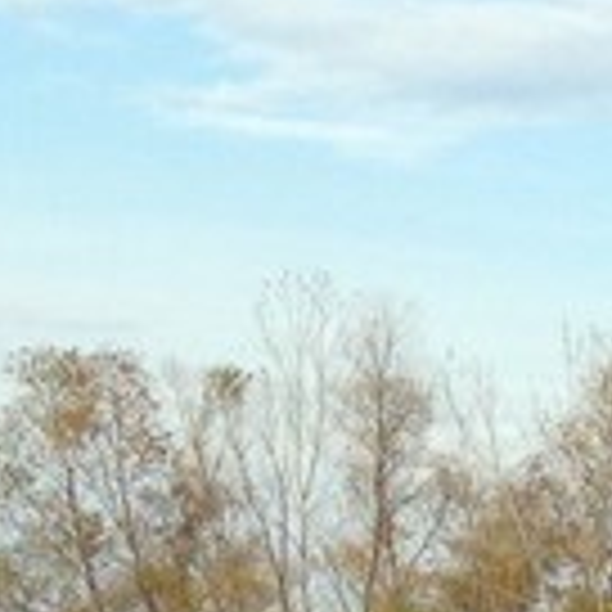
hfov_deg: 7.4
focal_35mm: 220
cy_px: 1490
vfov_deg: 7.4
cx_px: 1485
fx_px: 4401
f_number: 2.4
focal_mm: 4.12
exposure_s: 1/1205
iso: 50
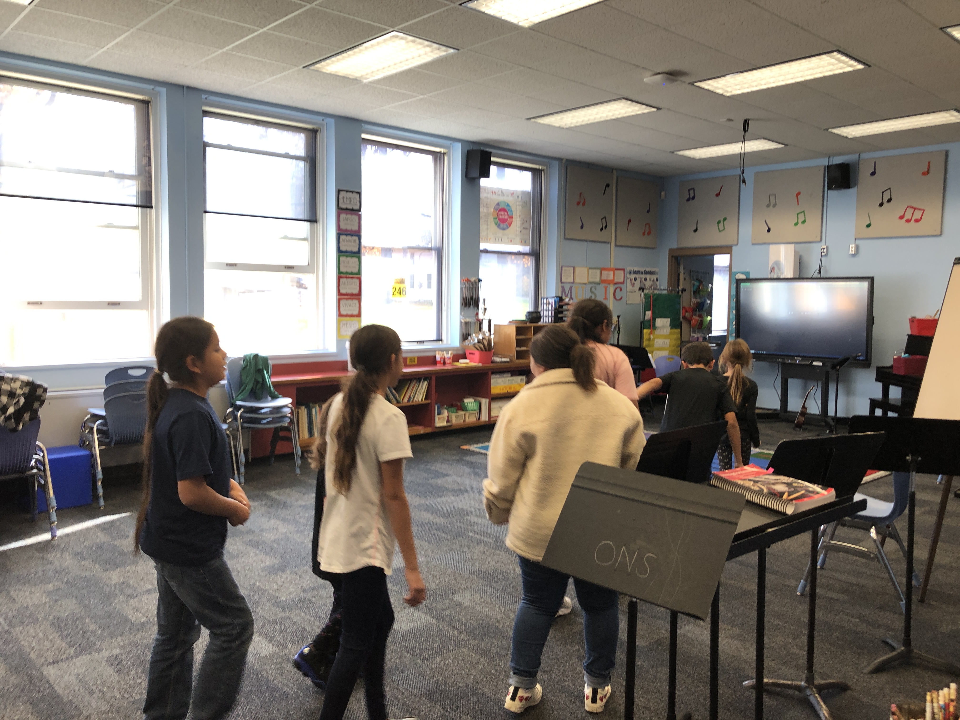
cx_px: 480
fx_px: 777
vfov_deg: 49.7
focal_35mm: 28
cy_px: 360
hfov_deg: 63.4
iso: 40
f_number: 1.8
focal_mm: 3.99
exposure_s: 1/62
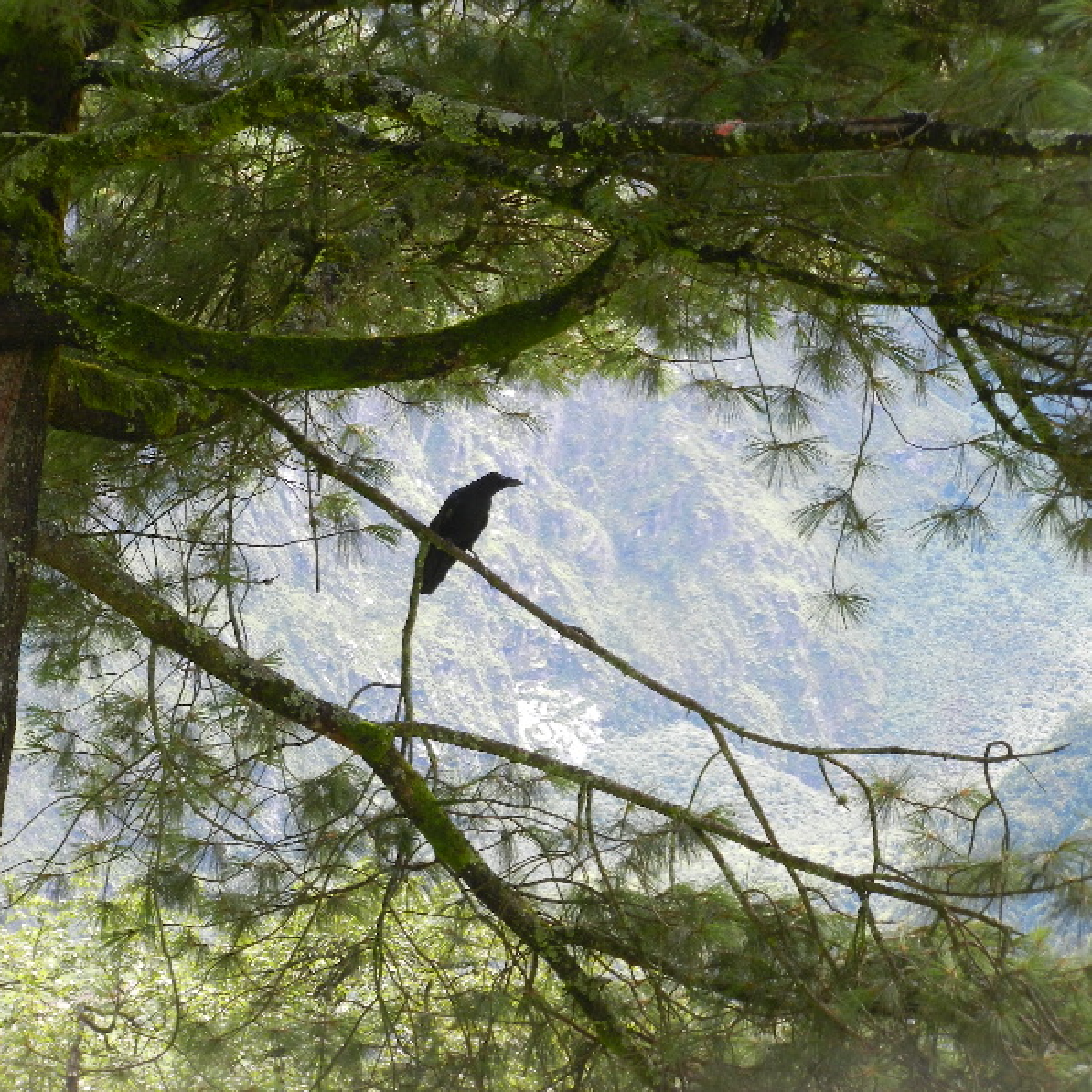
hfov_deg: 7.8
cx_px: 488
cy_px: 545
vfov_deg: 7.8
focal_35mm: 224
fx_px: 7995
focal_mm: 34
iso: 160
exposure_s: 1/100
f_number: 5.3
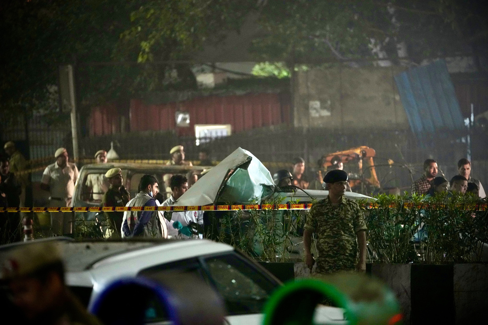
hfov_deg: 10.3
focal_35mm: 200
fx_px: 2711
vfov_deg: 6.9
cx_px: 244
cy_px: 162
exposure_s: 1/80
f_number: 2.8
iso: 4000
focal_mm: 200
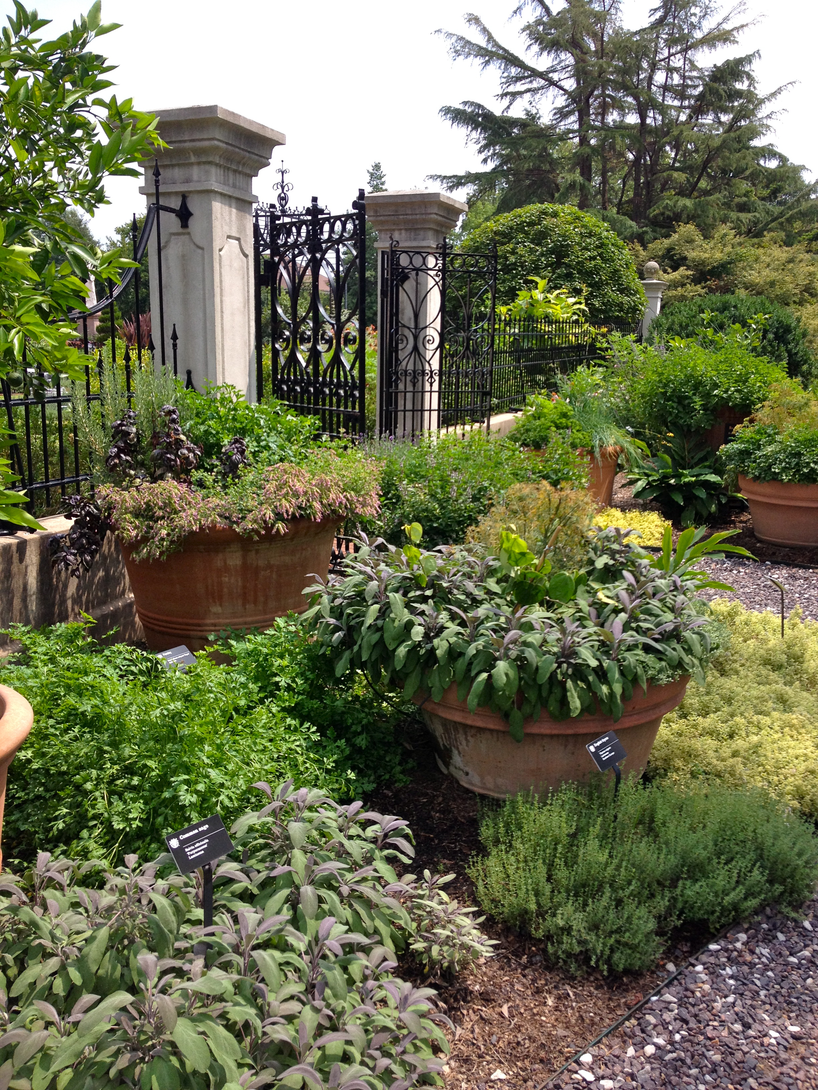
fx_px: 1103
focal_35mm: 35
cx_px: 409
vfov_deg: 52.6
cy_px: 545
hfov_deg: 40.7
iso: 50
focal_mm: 4.28
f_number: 2.4
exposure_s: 1/905
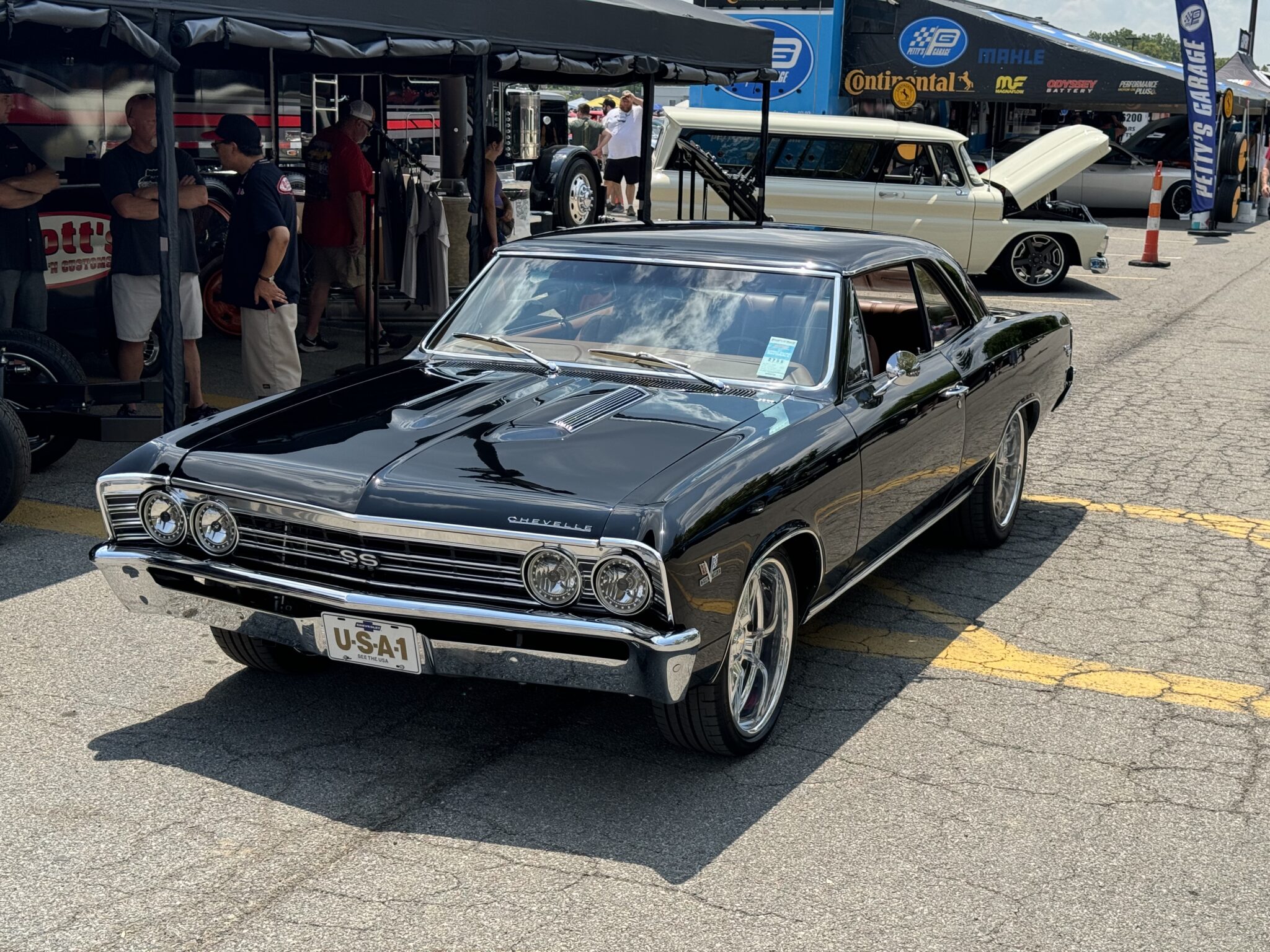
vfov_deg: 30.3
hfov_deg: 39.7
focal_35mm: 48
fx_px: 1761
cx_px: 635
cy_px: 476
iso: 64
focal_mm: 6.76
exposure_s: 1/2513
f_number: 1.78
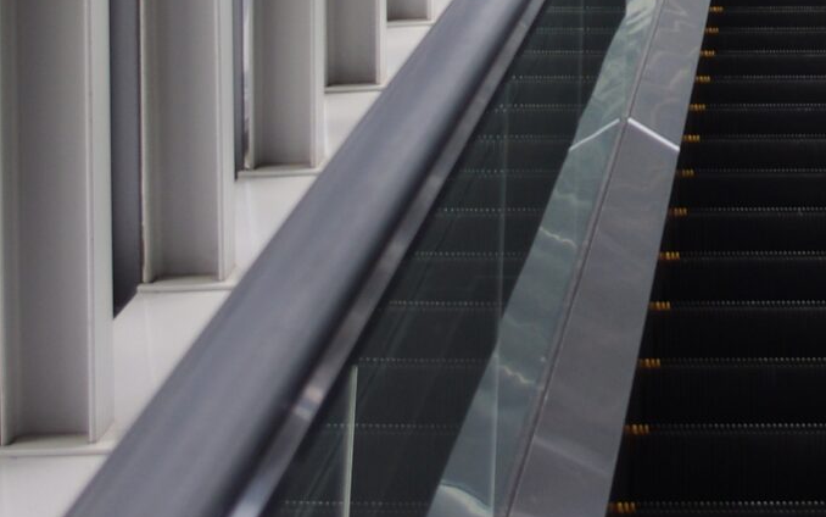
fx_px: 3377
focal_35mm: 150
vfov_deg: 8.4
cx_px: 816
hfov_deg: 13.8
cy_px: -398
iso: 200
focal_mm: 26.25
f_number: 4
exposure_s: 1/160
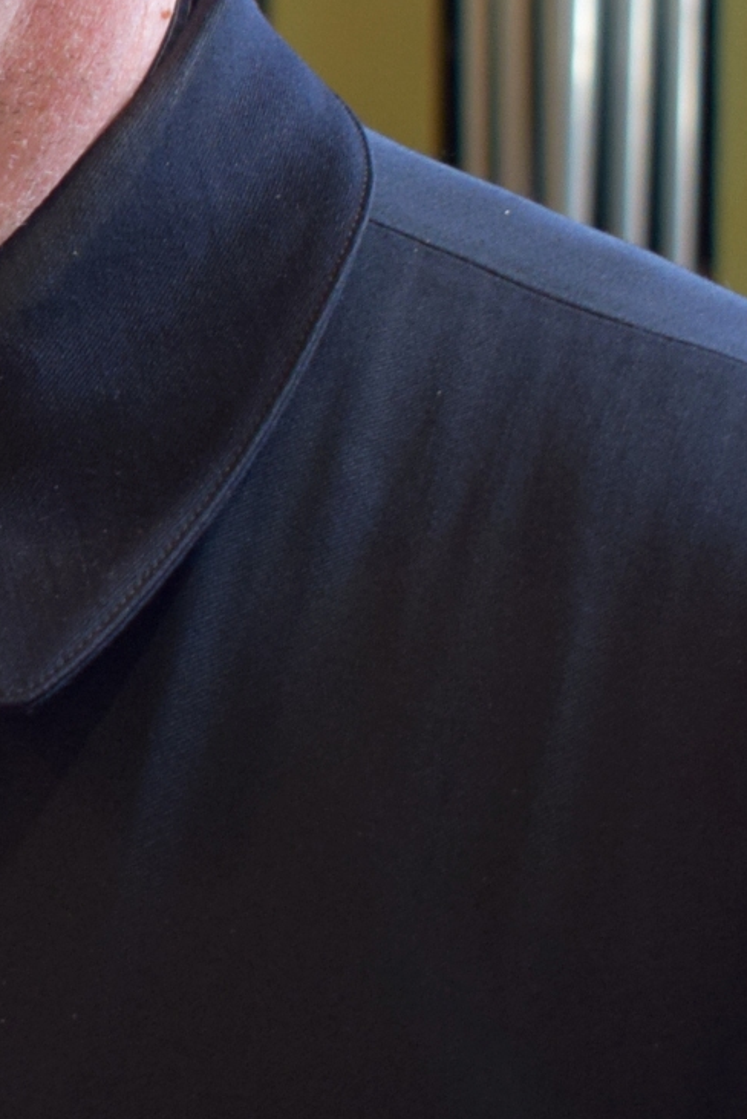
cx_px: -641
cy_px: 156
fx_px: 5348
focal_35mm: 172
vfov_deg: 11.9
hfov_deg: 7.7
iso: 900
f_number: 4.2
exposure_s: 1/60
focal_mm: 28
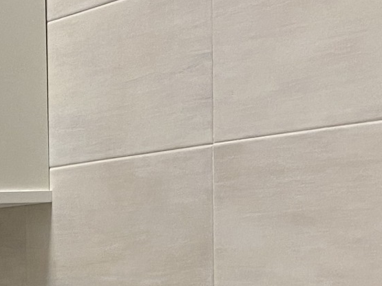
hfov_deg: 15.4
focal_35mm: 120
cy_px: 376
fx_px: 1324
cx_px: -158
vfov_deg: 12.0
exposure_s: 1/68
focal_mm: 4.25
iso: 125
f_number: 1.8
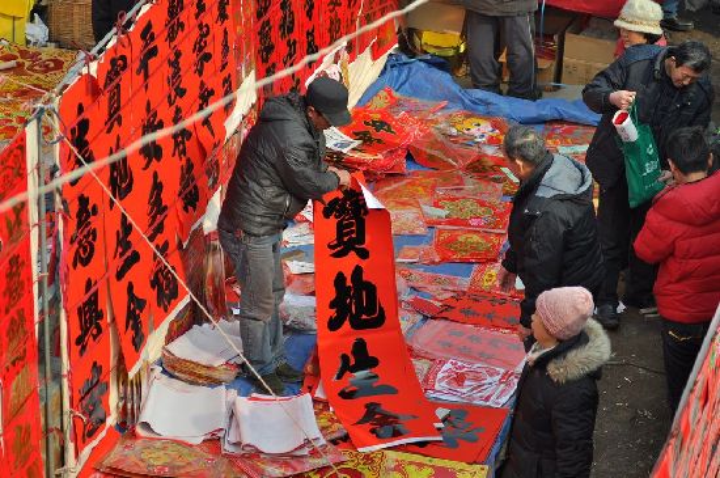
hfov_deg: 17.1
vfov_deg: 11.4
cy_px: 239
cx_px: 360
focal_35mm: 120
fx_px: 2396
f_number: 4
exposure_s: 1/1250
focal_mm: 80
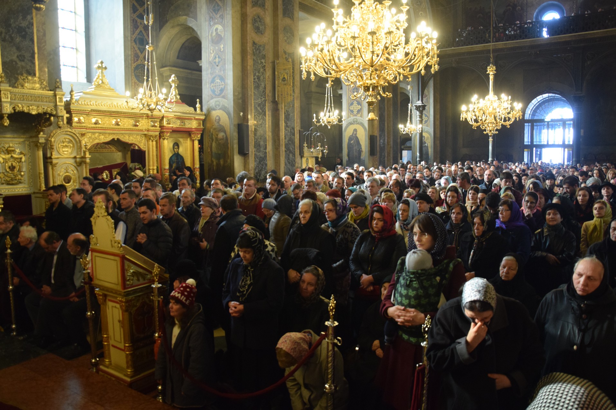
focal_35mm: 27
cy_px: 205
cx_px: 308
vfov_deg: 47.9
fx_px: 462
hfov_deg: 67.4
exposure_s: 1/30
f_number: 3.5
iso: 1600
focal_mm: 18
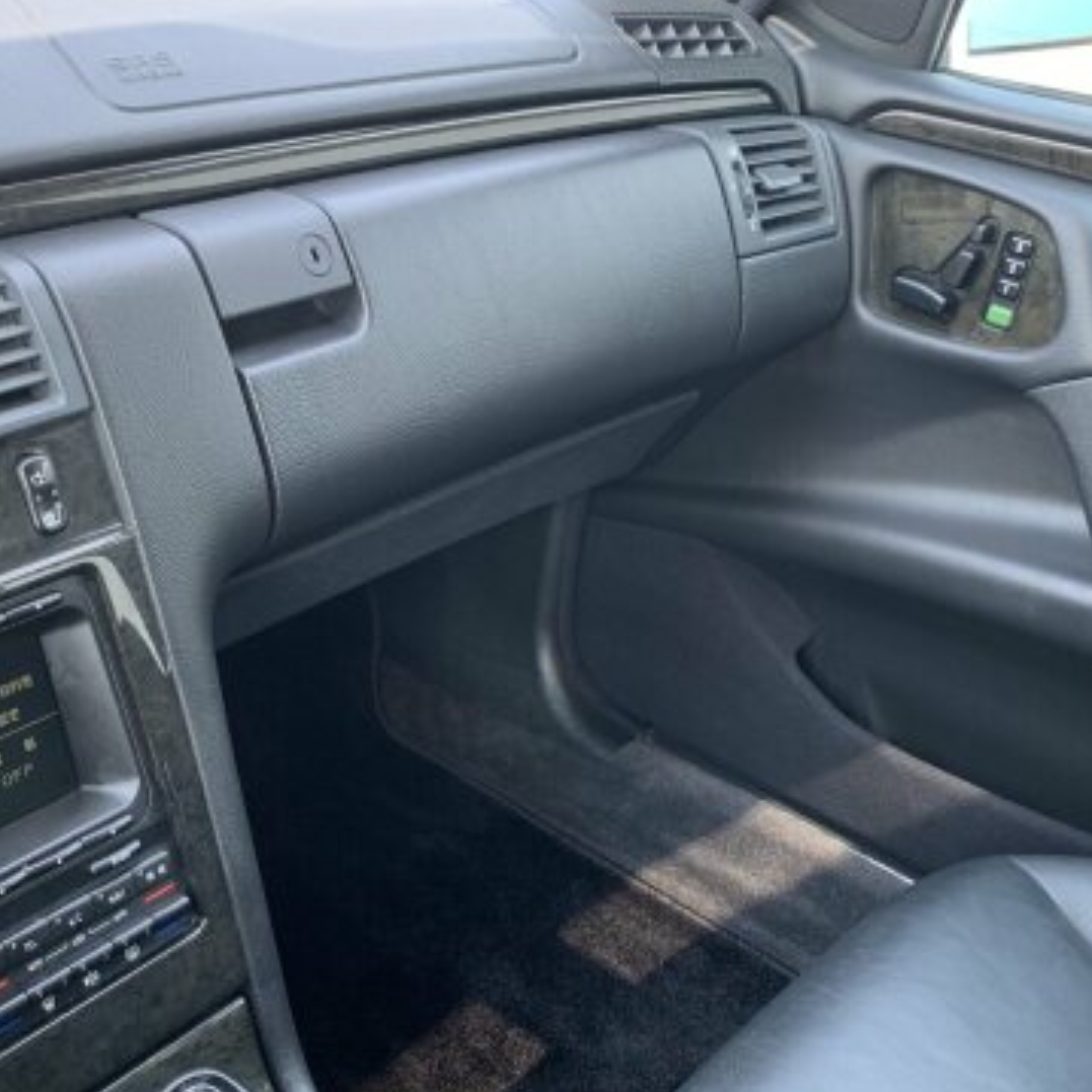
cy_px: 660
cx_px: 338
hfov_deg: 40.3
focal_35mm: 41
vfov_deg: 40.7
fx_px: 1463
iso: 100
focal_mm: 4.25
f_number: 1.8
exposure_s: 1/119
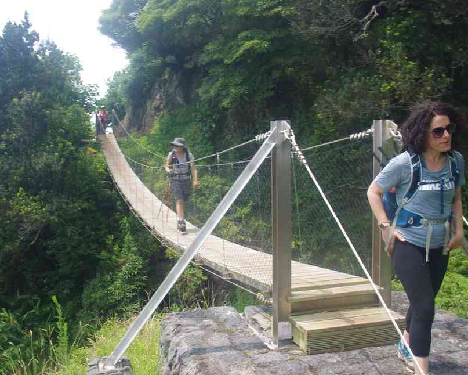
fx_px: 507
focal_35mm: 37
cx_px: 193
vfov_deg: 40.6
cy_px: 189
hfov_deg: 49.3
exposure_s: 1/50
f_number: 10
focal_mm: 21
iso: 200
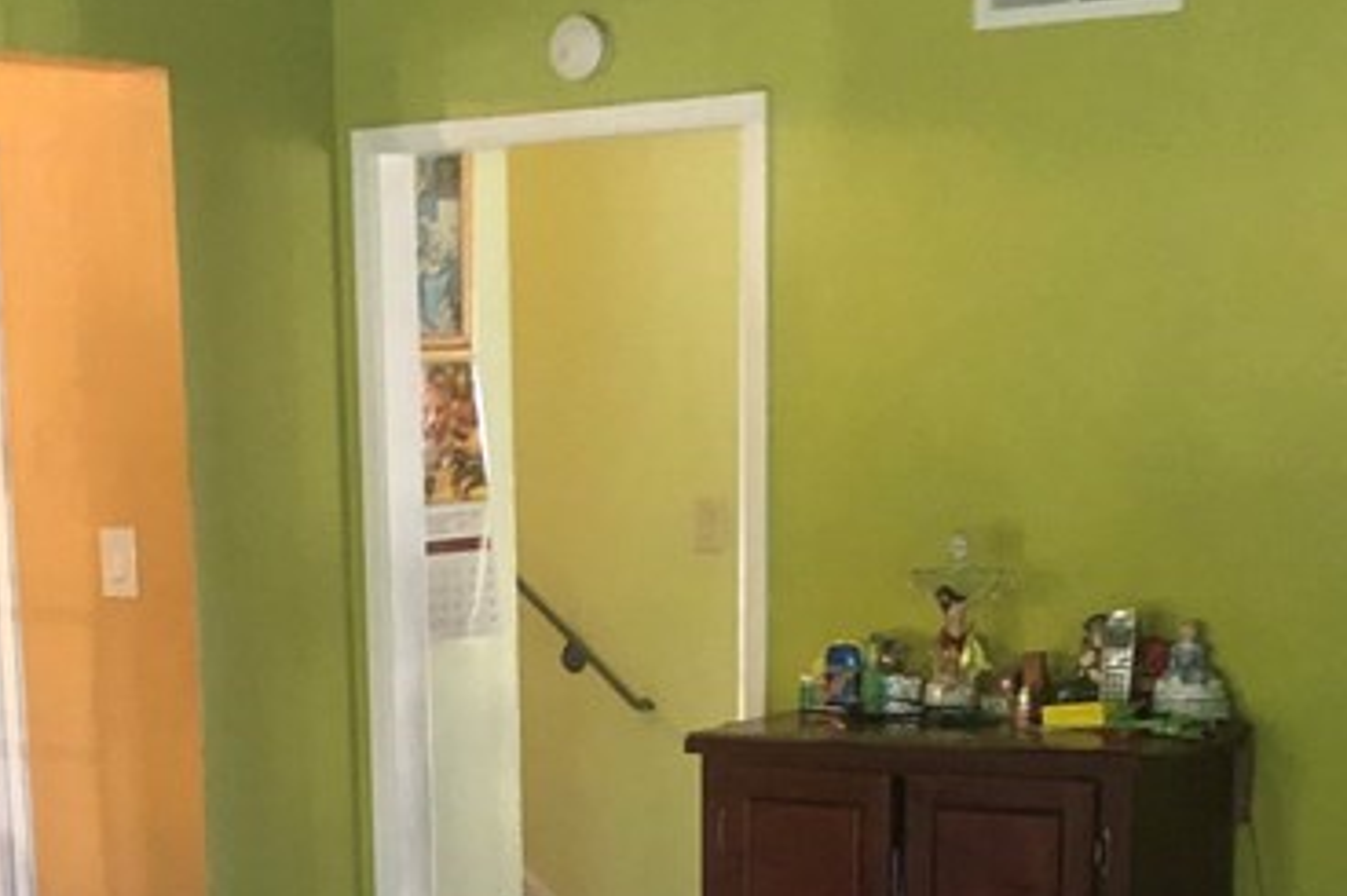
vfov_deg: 16.3
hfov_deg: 24.9
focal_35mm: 81
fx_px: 3029
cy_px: 1031
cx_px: 381
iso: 100
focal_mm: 3.99
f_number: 1.8
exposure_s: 1/11
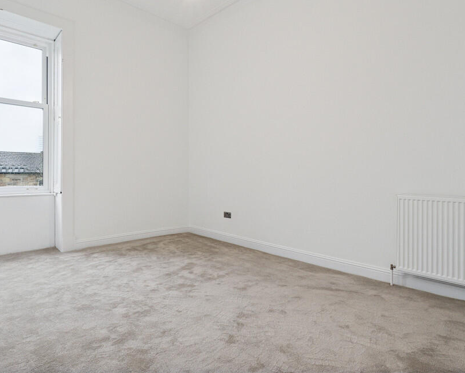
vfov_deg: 69.2
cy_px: 177
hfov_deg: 81.2
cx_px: 205
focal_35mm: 20
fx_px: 270
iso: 400
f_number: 11
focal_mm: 11
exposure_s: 1/25
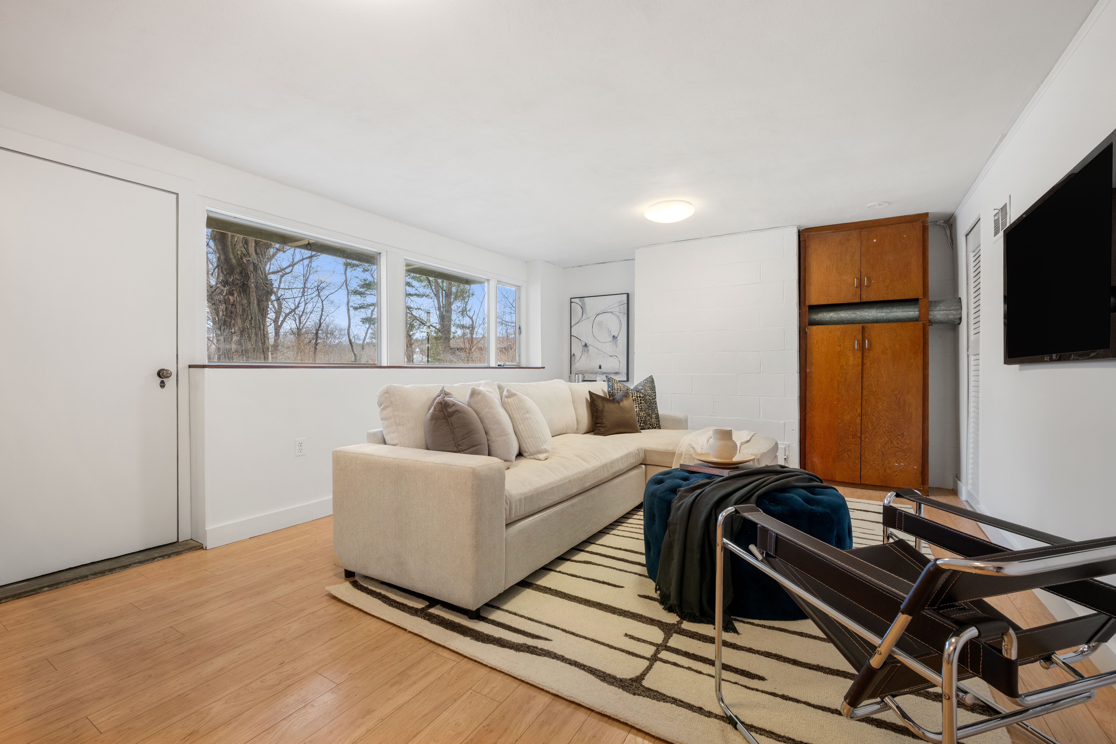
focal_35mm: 16
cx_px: 558
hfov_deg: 98.5
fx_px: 480
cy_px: 372
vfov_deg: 75.5
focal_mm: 15.5
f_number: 8
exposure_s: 1/4
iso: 400
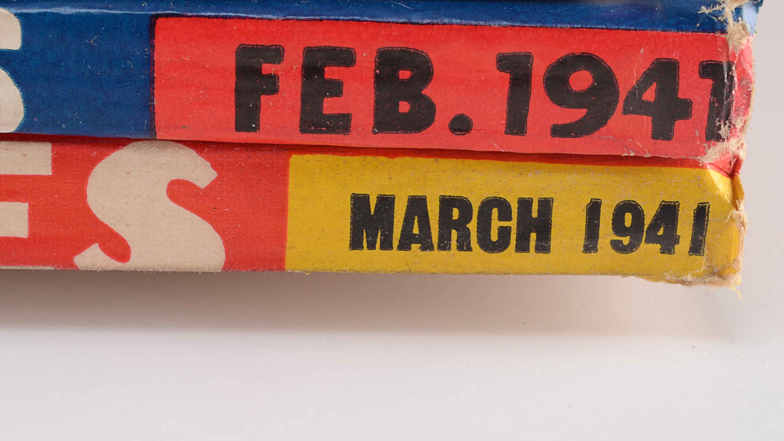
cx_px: 408
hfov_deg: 18.2
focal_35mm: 118
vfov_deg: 10.3
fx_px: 2447
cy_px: 162
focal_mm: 55
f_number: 9
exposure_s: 1/80
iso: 100
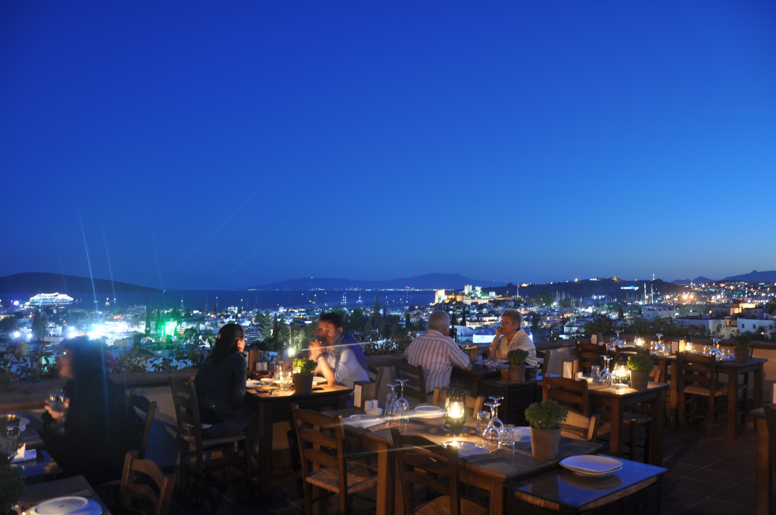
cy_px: 258
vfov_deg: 47.8
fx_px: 581
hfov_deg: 67.4
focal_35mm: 27
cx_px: 388
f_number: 3.5
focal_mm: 18
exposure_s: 4
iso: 200
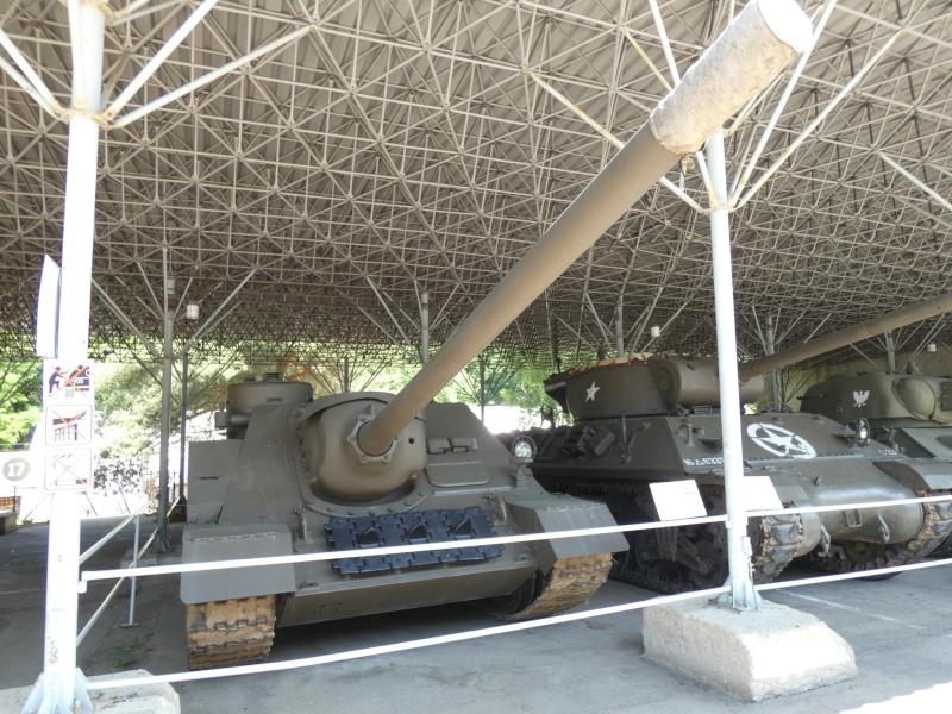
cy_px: 357
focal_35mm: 23
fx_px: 633
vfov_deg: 58.9
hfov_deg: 73.9
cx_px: 476
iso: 100
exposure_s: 1/80
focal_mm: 4.1
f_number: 3
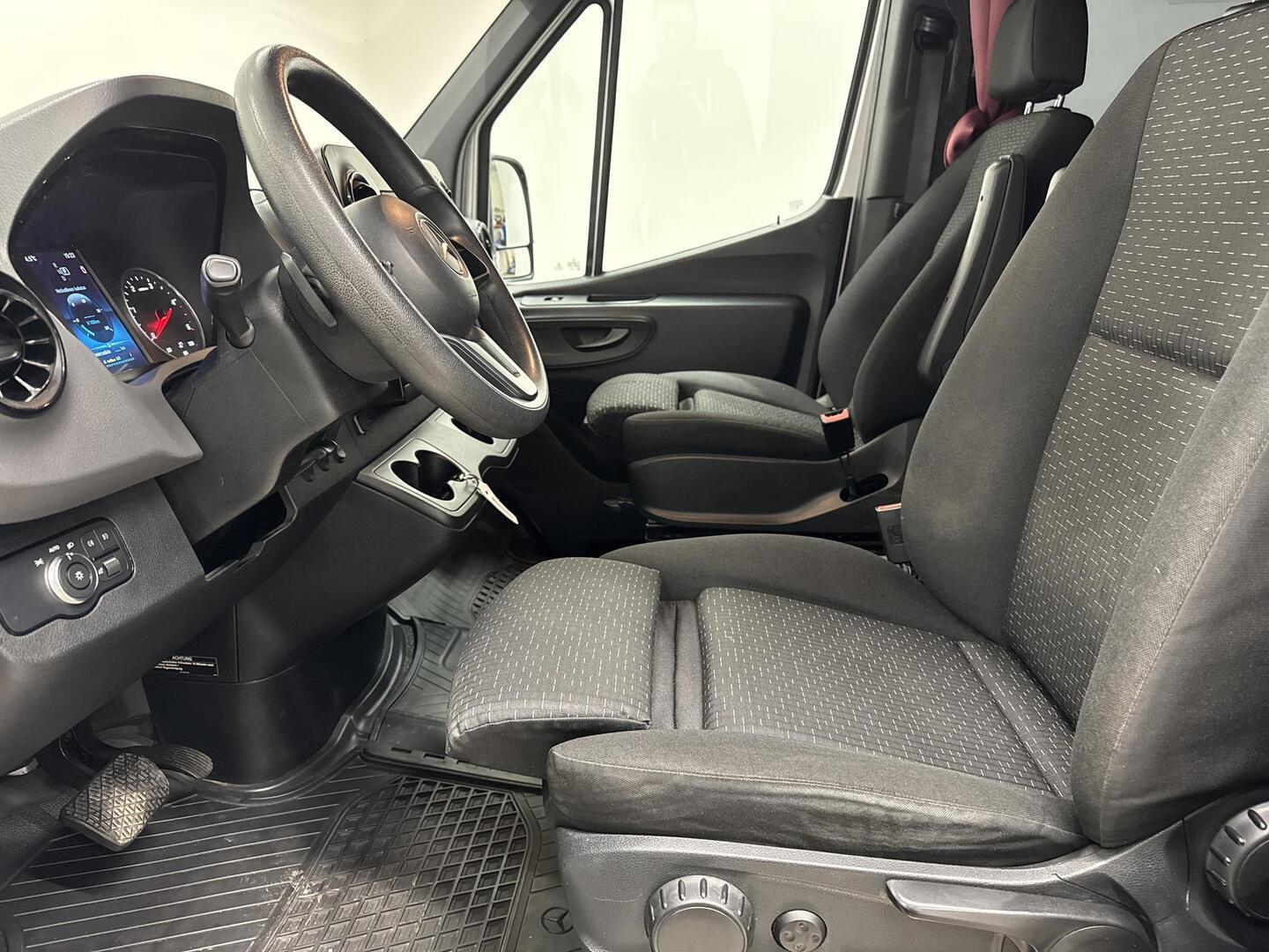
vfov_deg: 56.8
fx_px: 880
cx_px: 634
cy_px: 476
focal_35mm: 24
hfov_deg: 71.6
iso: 800
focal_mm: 6.76
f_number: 1.78
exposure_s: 1/50
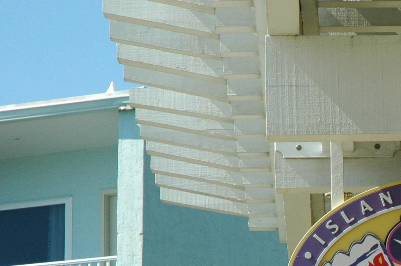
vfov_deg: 5.2
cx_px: 451
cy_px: 282
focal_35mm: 265
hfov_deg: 7.7
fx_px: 2949
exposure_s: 1/640
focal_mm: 70
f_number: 11
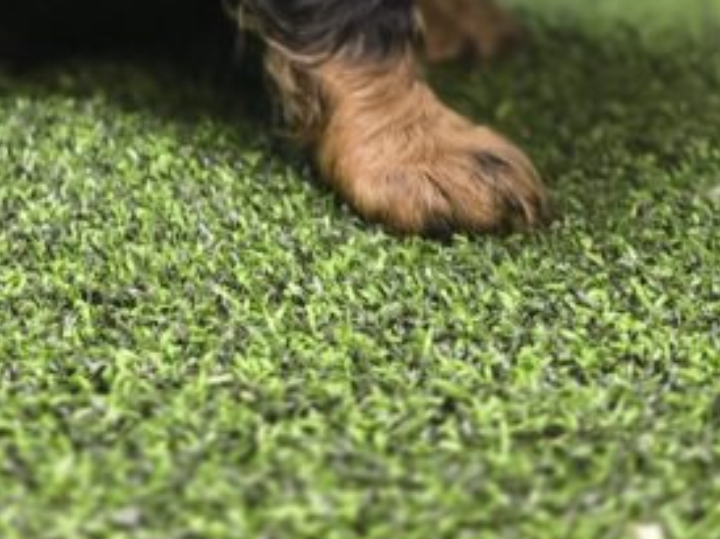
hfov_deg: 22.4
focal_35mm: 86
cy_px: -431
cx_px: 113
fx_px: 1787
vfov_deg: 14.9
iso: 320
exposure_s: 1/240
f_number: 1.7
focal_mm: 6.3
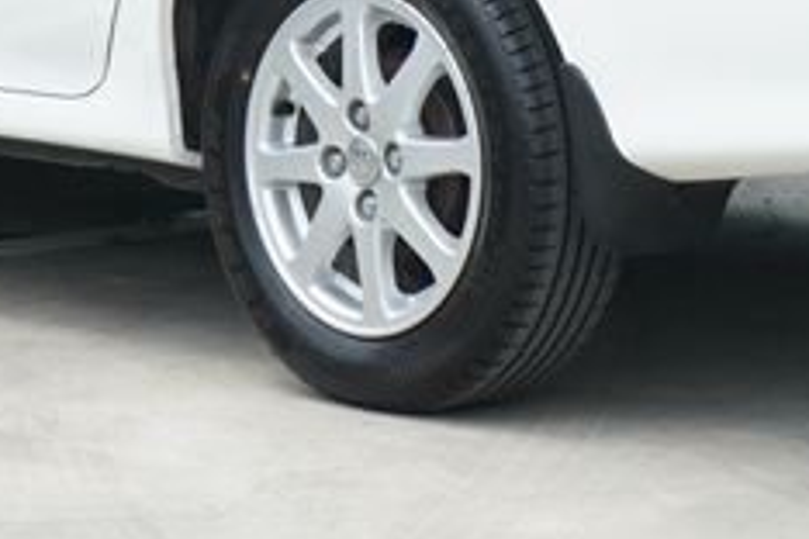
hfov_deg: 7.8
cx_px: 418
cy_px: -427
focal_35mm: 263
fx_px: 5910
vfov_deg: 5.2
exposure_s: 1/1000
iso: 800
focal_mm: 60
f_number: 8
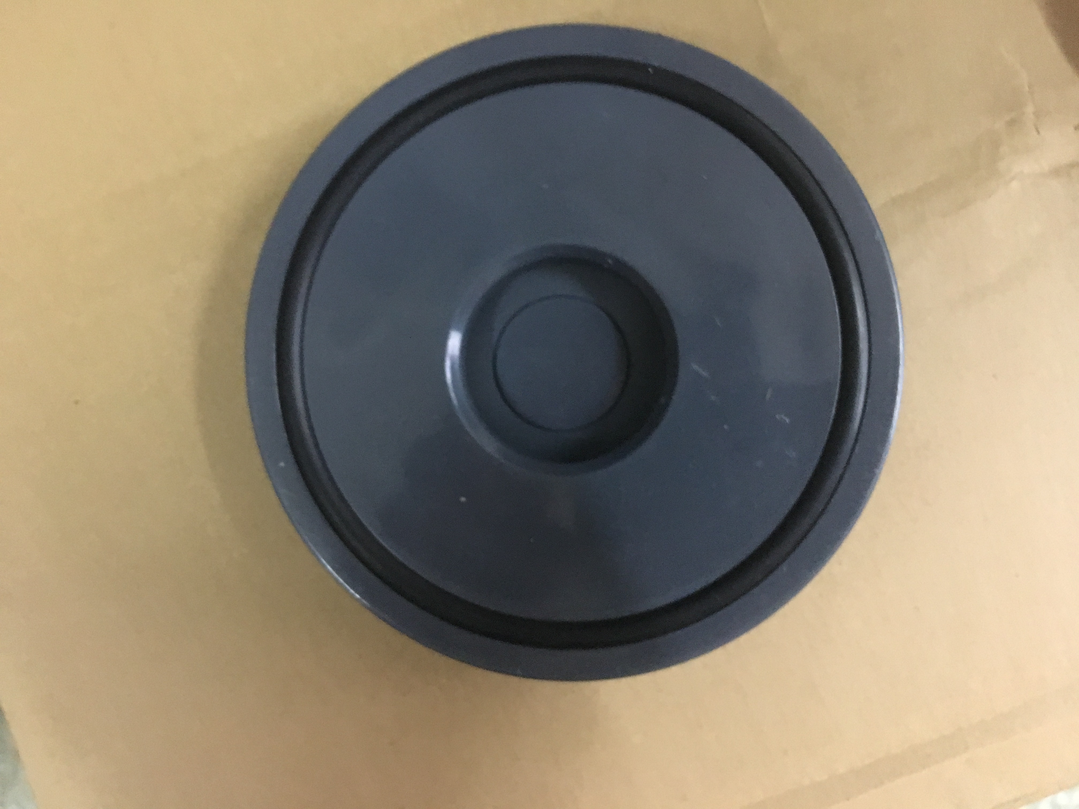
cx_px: 540
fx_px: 904
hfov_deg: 61.7
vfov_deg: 48.2
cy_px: 404
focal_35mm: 29
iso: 500
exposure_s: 1/17
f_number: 2.2
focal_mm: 4.15
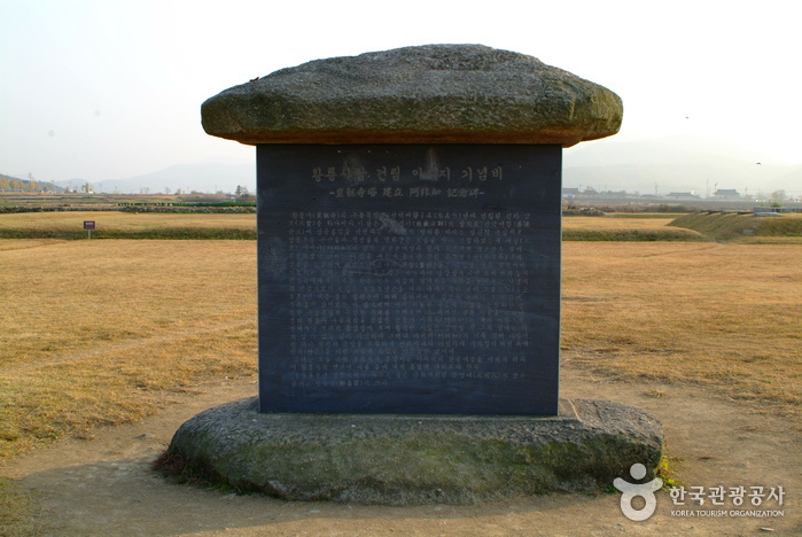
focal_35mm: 42
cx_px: 401
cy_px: 268
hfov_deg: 46.3
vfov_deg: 32.0
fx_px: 937
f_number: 5.6
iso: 100
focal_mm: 28
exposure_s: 1/125
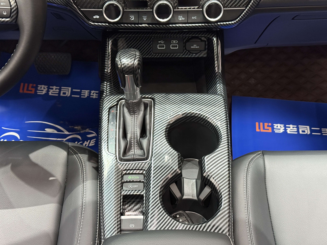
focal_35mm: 48
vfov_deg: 30.3
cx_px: 164
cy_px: 122
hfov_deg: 39.7
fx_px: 453
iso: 500
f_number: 1.78
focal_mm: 6.76
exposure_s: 1/25
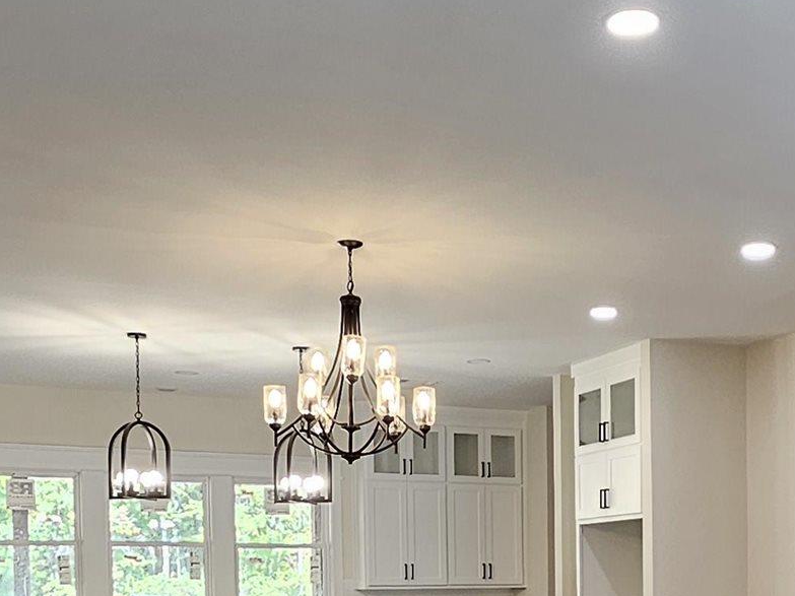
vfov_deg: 26.1
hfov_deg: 36.7
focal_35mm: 51
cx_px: 583
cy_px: 673
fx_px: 1171
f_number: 2.2
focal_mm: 2.2
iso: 125
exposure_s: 1/60
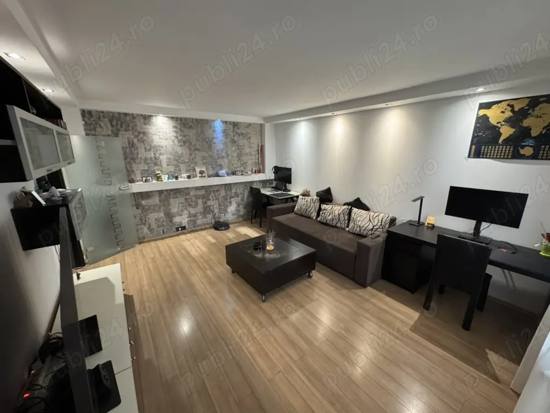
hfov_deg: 102.1
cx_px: 275
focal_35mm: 14
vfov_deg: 85.7
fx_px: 222
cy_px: 206
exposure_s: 1/50
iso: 250
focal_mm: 2.22
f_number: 2.2
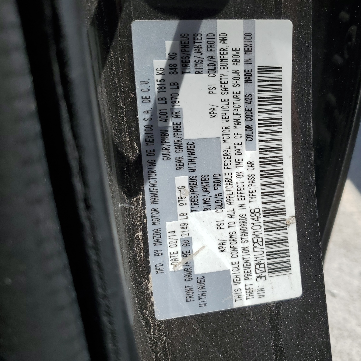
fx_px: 366
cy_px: 179
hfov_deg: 52.0
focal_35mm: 31
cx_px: 223
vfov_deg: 52.5
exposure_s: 1/3333
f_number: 1.5
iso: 50
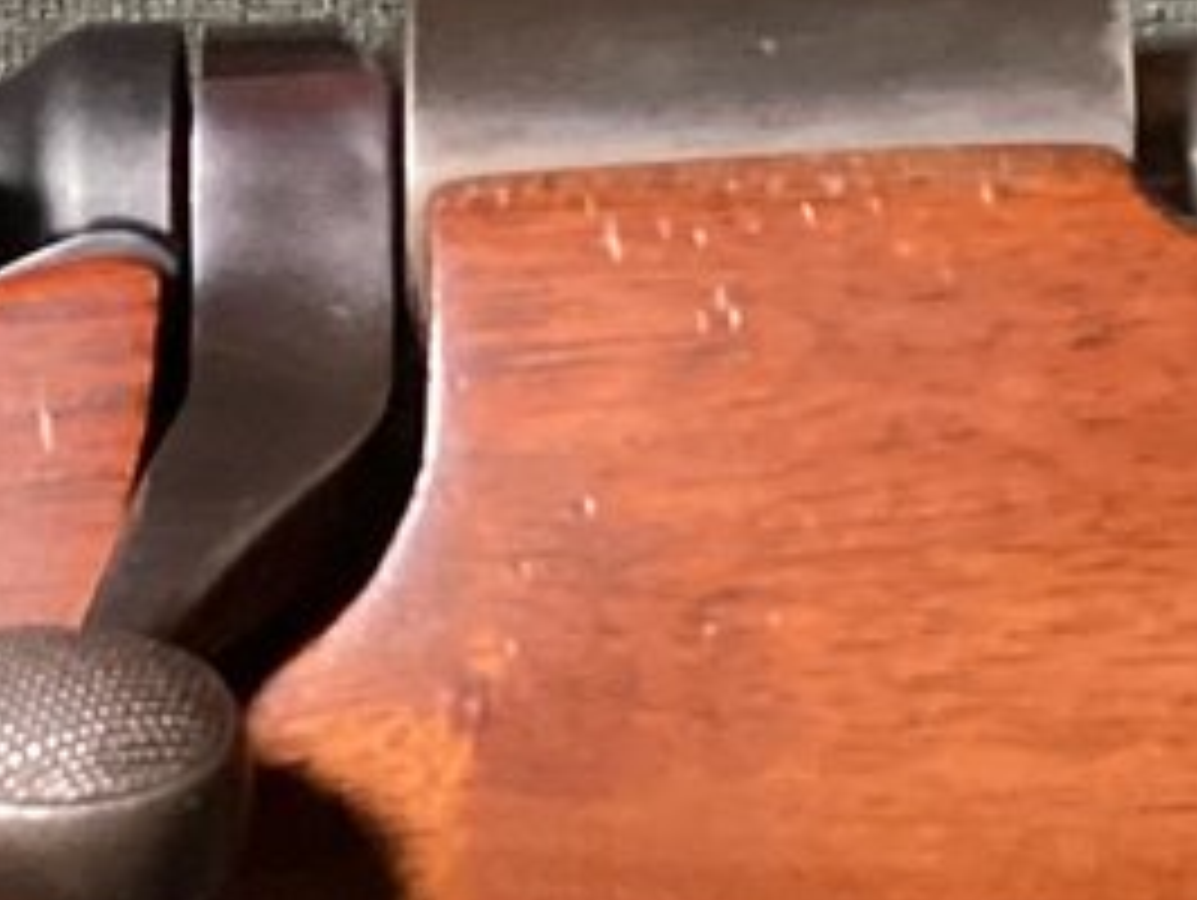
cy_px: 920
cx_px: -1375
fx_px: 6091
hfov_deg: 10.2
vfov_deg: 8.4
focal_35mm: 176
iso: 320
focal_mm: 3.3
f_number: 2.4
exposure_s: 1/50
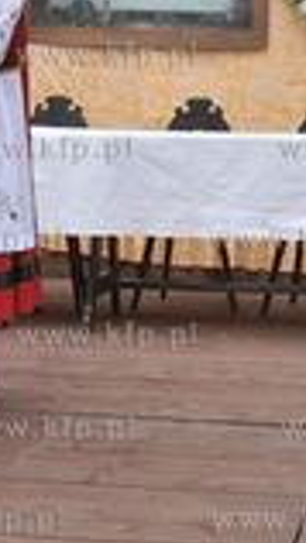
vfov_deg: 19.9
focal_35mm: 106
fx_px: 1527
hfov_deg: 11.4
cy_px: 100
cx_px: 227
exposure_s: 1/250
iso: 400
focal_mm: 40
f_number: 9
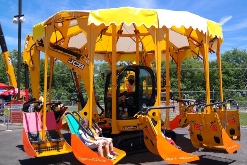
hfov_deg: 53.1
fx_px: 247
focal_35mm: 36
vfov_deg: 36.9
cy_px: 82
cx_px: 124
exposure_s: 1/200
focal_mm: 24
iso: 100
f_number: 5.6
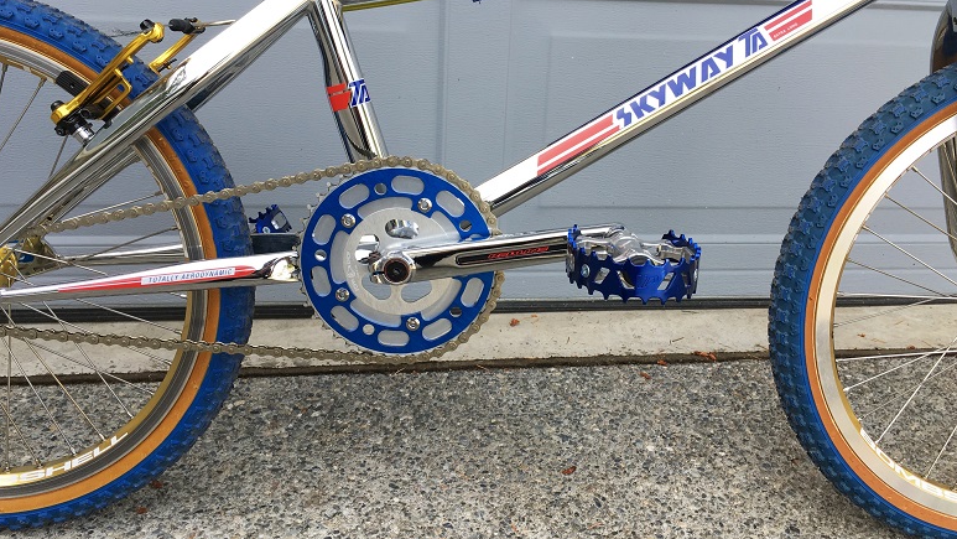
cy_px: 236
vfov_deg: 35.6
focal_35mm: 33
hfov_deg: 59.5
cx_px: 493
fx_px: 837
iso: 25
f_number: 2.2
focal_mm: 4.15
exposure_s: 1/200
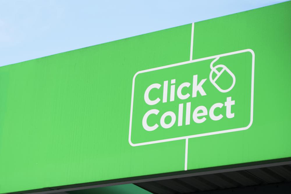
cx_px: 146
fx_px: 671
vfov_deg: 16.5
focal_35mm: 83
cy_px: 97
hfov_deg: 24.5
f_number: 2.8
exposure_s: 1/500
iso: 200
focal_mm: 55
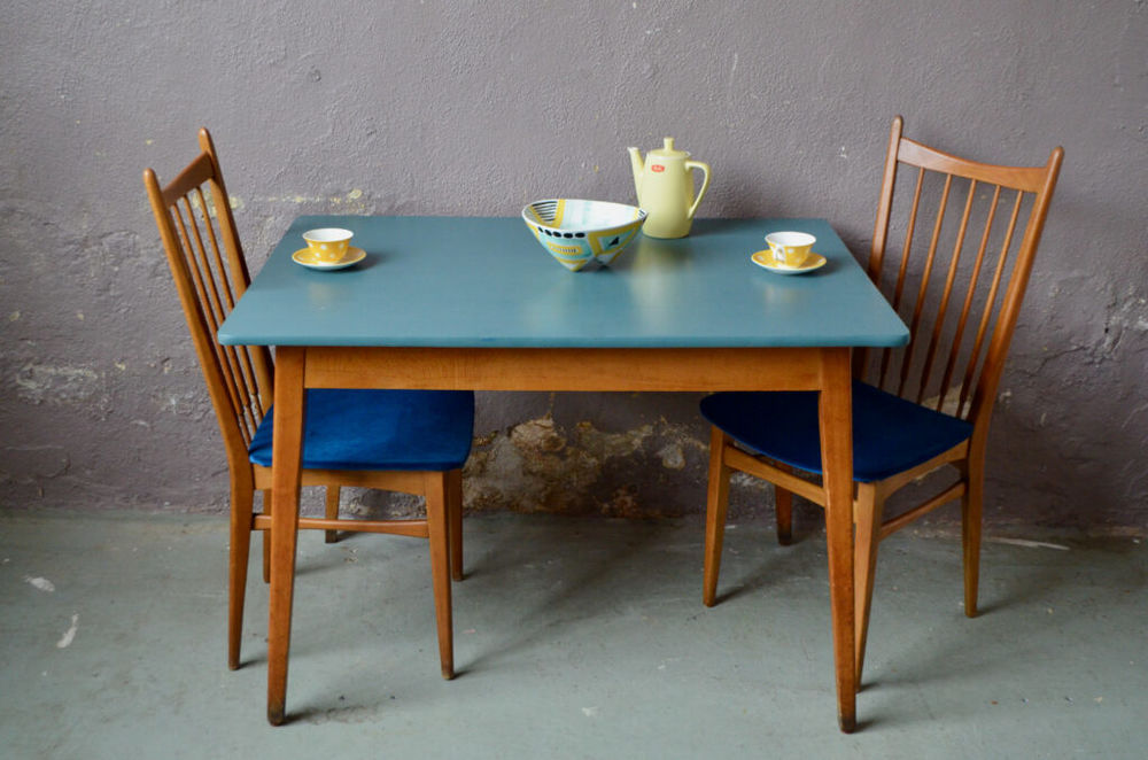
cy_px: 380
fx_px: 1241
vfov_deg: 34.1
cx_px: 574
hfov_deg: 49.6
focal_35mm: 39
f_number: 4.2
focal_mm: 26
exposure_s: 1/50
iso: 1250
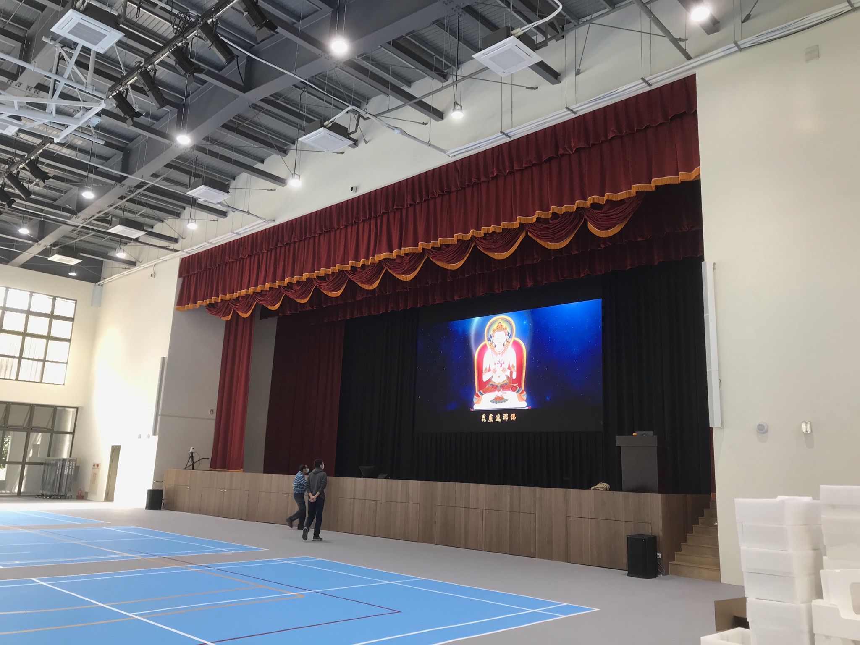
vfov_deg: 49.7
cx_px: 430
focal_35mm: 28
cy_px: 322
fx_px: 696
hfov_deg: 63.4
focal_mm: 3.99
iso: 32
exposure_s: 1/60
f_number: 1.8
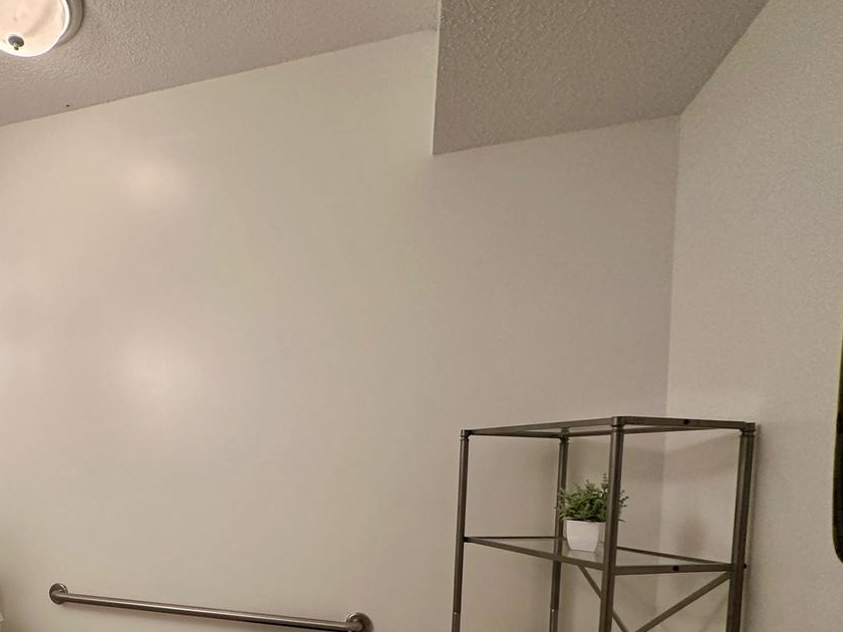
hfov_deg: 66.8
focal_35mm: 24
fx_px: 584
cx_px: 204
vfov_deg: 53.4
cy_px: 496
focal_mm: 2.22
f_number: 2.2
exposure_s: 1/120
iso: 320
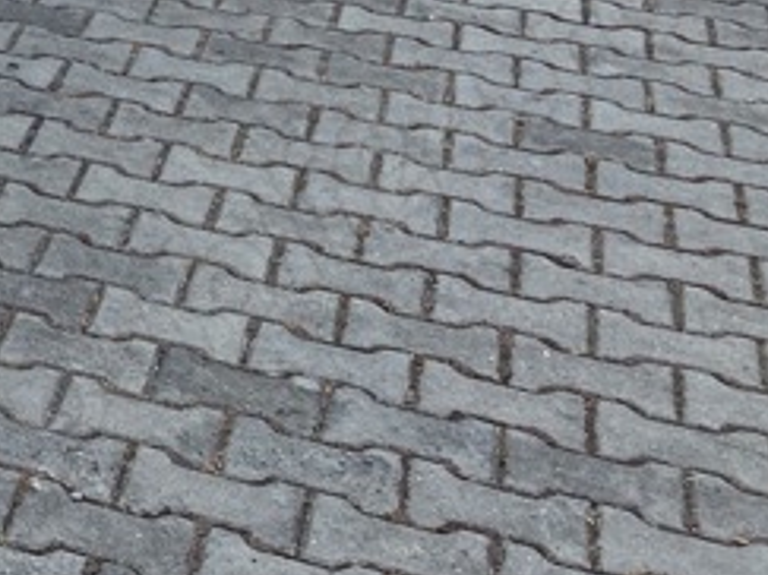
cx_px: -768
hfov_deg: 15.0
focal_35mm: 107
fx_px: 2373
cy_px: -543
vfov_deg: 12.3
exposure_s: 1/2688
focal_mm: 4.25
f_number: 1.8
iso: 32
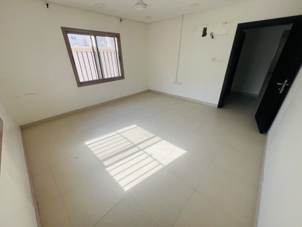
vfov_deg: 89.9
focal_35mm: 13
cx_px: 151
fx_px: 113
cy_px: 114
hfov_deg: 106.2
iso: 32
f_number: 1.8
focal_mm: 1.57
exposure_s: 1/195
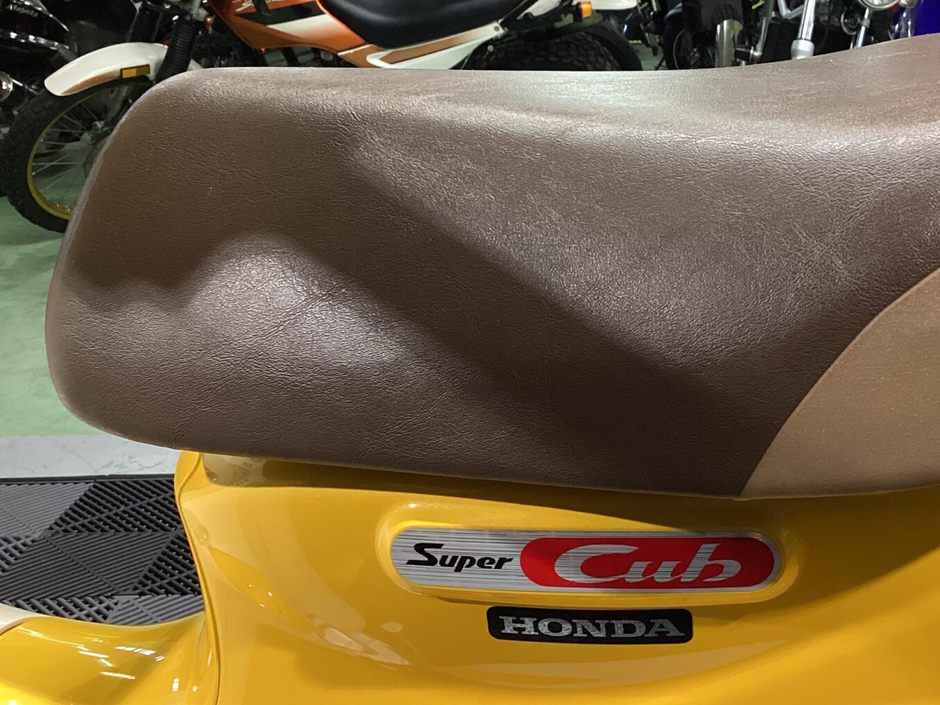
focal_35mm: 44
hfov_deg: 42.3
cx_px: 633
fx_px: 1195
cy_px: 326
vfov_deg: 32.9
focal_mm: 3.3
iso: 160
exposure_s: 1/50
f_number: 2.4
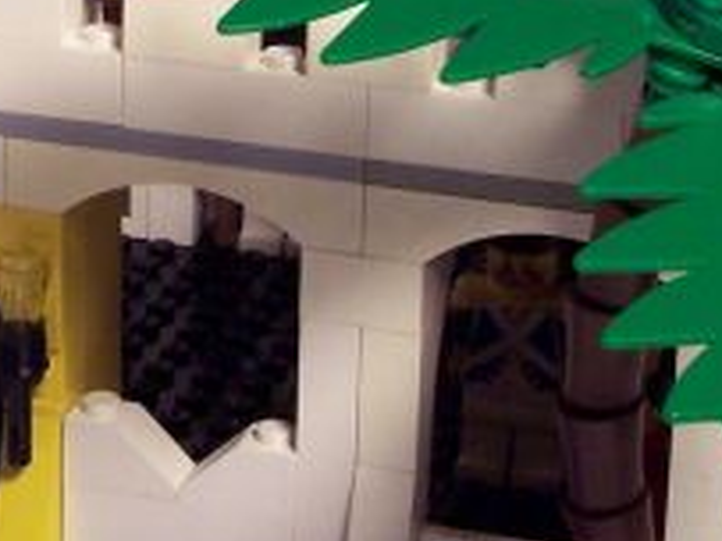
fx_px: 3210
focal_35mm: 154
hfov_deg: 12.8
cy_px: 0
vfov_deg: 9.6
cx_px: 117
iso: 200
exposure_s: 1/15
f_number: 3.4
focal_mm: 8
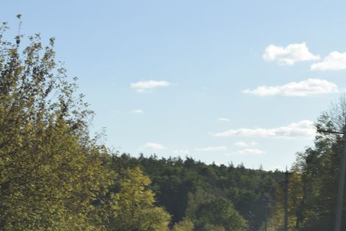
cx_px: 222
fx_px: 1277
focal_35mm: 133
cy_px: 171
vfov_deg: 10.3
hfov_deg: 15.4
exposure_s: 1/200
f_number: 10
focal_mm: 55
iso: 100
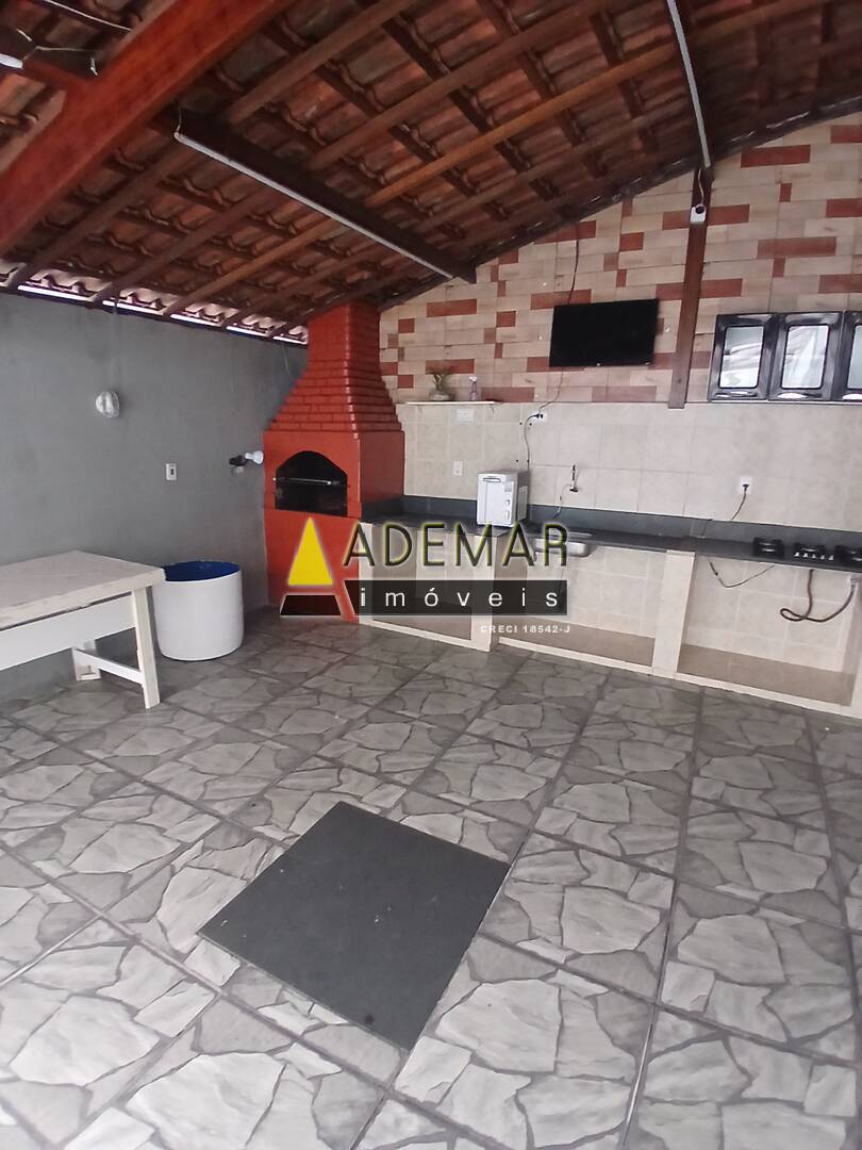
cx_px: 431
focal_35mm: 17
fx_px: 564
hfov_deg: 74.7
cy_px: 575
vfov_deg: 91.0
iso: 400
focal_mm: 1.4
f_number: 2.2
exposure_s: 1/24
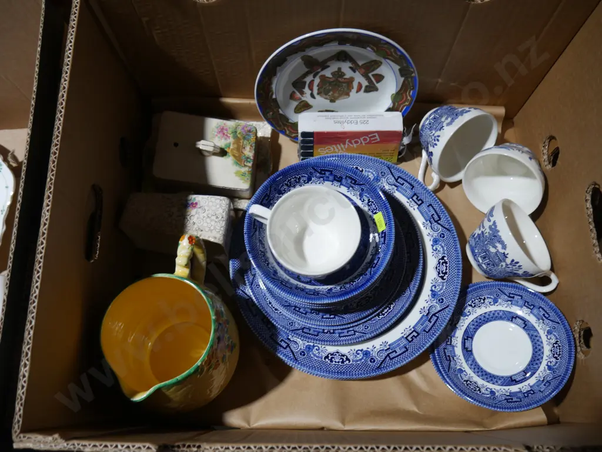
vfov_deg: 46.8
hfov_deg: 59.9
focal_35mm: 30
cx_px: 301
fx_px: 522
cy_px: 226
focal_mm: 15
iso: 200
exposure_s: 1/60
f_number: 3.6
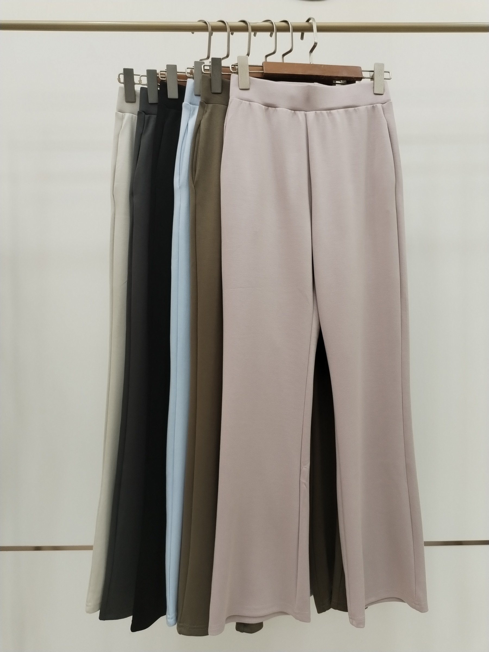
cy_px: 326
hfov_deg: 48.2
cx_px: 244
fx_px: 546
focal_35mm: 29
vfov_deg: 61.7
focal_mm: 4.75
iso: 227
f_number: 1.8
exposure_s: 1/100
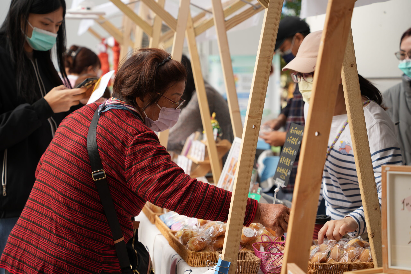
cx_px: 206
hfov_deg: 26.0
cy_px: 137
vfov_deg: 17.5
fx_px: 890
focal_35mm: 78
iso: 100
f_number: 5
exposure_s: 1/100
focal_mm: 78
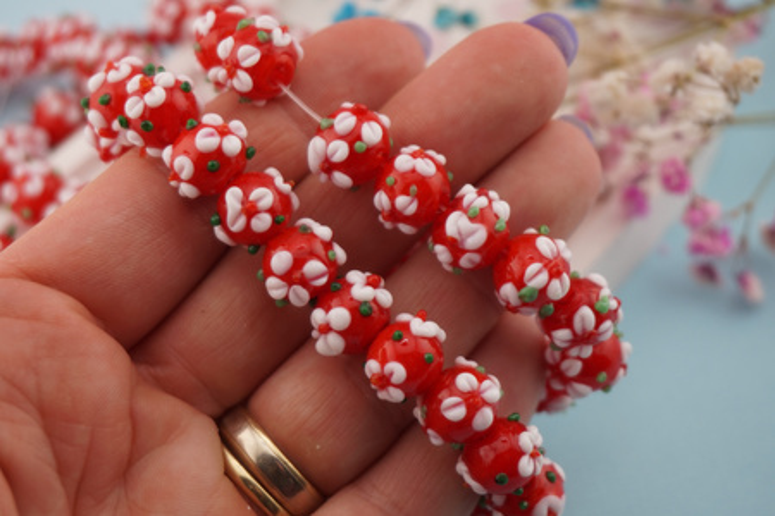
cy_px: 258
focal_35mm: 60
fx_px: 1292
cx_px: 388
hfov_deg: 33.4
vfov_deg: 22.6
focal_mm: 40
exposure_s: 1/160
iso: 160
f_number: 5.6
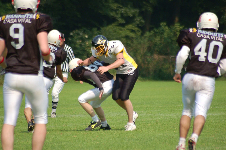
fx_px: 2820
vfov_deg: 3.0
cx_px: 113
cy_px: 75
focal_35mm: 450
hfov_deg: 4.6
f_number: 5.6
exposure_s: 1/1000
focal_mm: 300
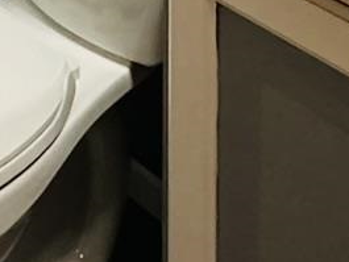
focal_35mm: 108
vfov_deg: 9.8
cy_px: -563
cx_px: 42
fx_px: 1089
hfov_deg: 17.9
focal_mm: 2.22
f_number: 2.2
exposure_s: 1/120
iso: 320
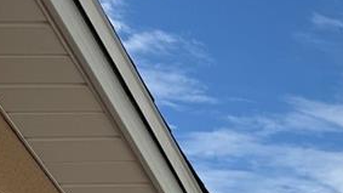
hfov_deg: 17.2
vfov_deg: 9.4
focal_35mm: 111
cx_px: 531
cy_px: 500
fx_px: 1009
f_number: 1.78
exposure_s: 1/6711
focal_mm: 6.76
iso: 80
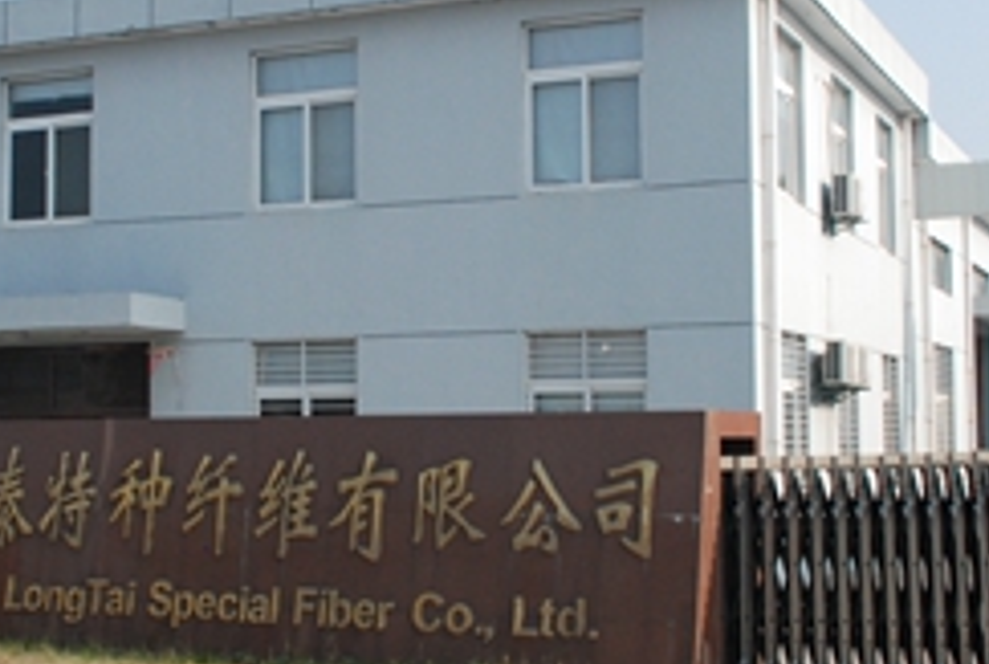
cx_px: 423
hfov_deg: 29.6
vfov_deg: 20.1
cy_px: 287
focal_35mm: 68
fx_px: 1872
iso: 640
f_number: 7.1
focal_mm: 22
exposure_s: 1/1250
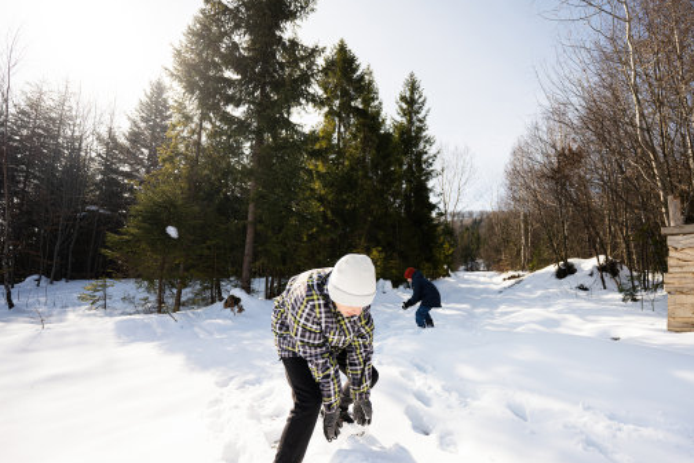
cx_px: 406
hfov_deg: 92.4
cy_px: 273
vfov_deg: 69.9
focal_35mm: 17
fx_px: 328
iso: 64
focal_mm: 14
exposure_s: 1/2500
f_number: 2.8
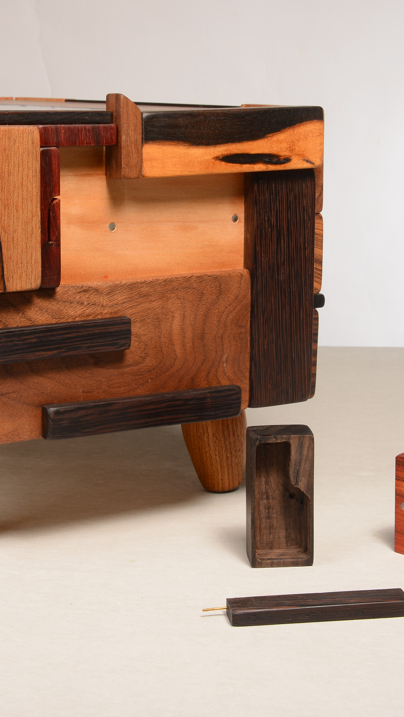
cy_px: 341
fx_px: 1371
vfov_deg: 29.3
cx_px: 139
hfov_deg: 16.7
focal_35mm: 72
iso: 100
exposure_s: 1/160
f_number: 16
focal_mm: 42
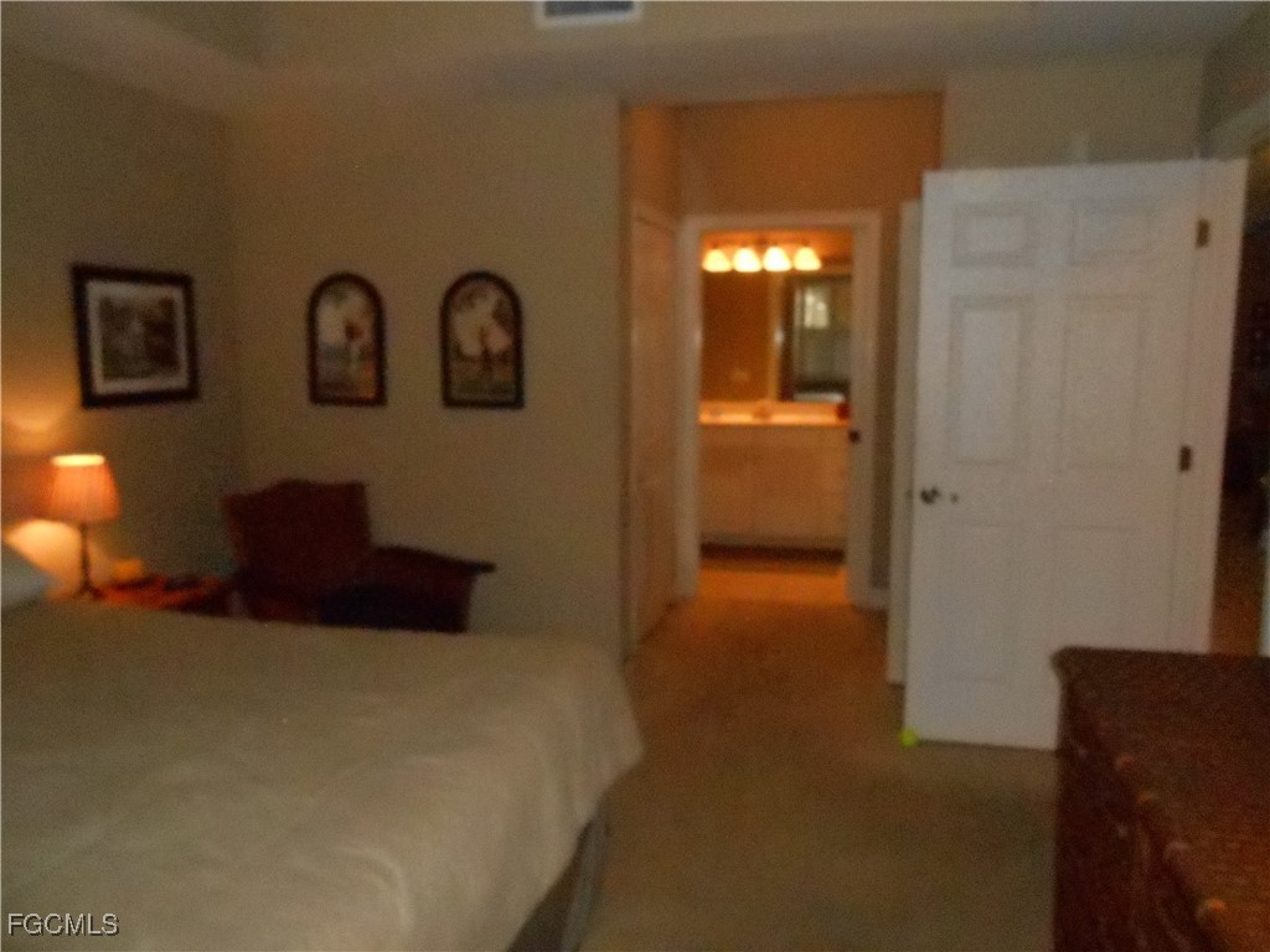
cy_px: 476
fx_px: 954
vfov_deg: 53.1
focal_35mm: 26
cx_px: 635
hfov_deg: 67.3
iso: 1600
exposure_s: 1/25
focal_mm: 4.6
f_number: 11.5
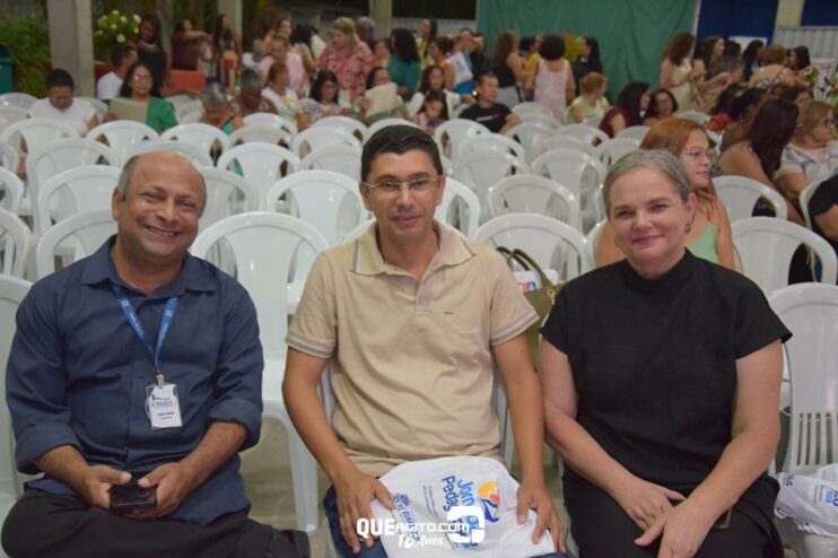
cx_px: 419
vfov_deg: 34.2
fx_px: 907
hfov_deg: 49.6
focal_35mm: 39
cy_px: 279
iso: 2500
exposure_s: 1/60
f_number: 4
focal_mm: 26
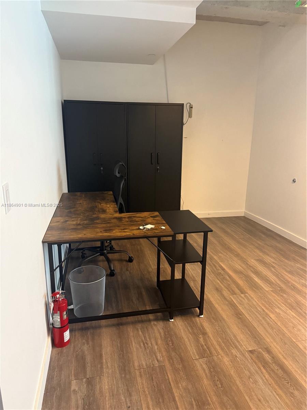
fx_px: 284
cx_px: 154
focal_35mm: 24
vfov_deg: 71.6
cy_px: 205
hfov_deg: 56.8
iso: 320
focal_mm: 6.76
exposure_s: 1/60
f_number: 1.78
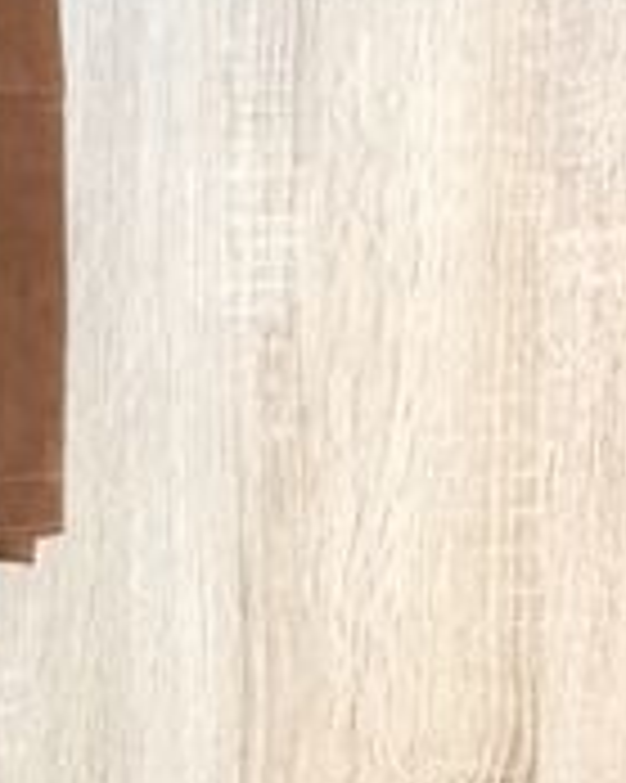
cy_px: -63
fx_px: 2411
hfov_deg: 13.5
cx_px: -428
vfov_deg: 17.9
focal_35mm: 104
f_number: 2.2
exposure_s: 1/33
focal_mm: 4.15
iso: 160
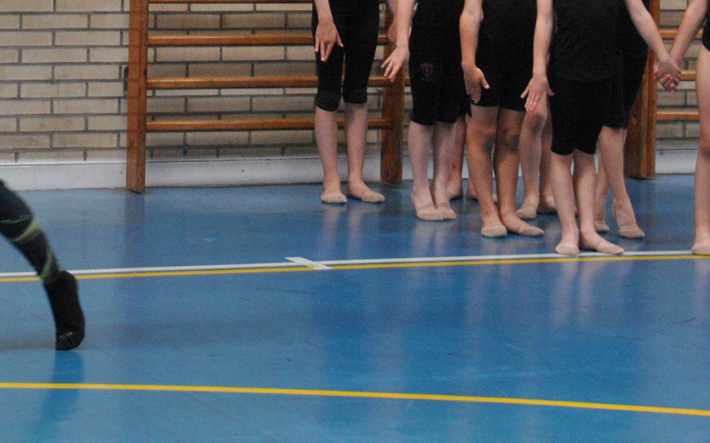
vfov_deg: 6.7
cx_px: 220
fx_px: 3754
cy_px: 14
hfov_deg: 10.8
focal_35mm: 194
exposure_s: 1/125
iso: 800
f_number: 5.6
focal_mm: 46
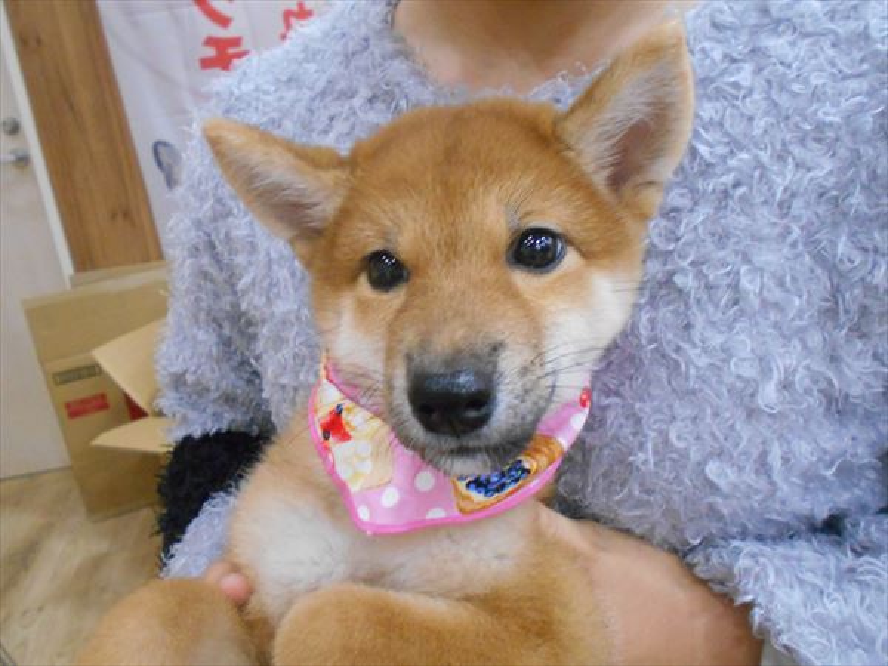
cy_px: 333
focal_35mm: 30
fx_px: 770
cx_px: 444
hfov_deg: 60.0
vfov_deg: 46.8
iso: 800
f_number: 3.4
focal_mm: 5.1
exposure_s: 1/60
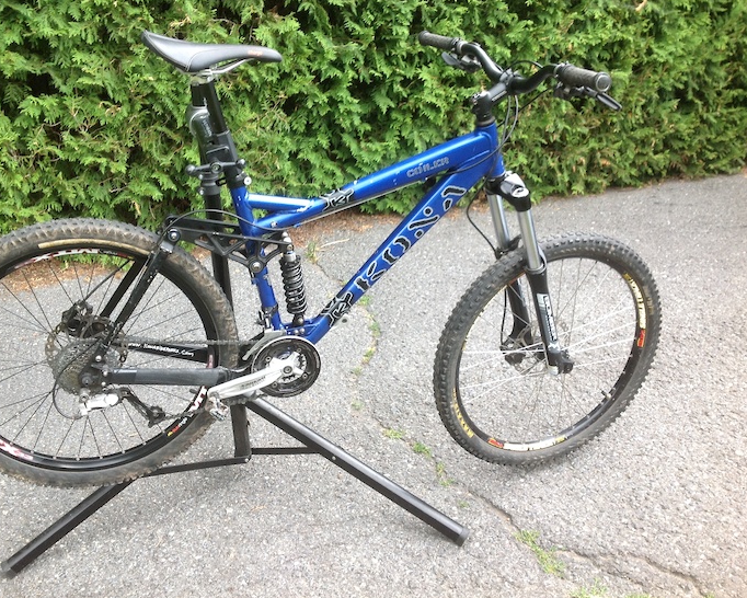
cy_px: 275
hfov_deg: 45.7
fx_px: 885
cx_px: 334
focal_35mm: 40
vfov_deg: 37.3
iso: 50
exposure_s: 1/60
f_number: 2.4
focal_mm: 4.28
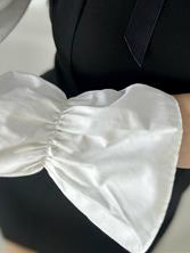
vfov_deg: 33.7
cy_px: 26
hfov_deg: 27.1
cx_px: 107
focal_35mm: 54
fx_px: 394
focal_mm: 2.69
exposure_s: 1/121
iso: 25
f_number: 1.9
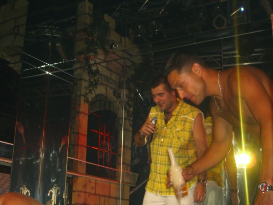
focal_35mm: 57
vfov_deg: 25.7
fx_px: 450
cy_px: 102
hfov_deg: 33.8
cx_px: 136
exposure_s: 1/60
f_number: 3.6
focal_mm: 11.8
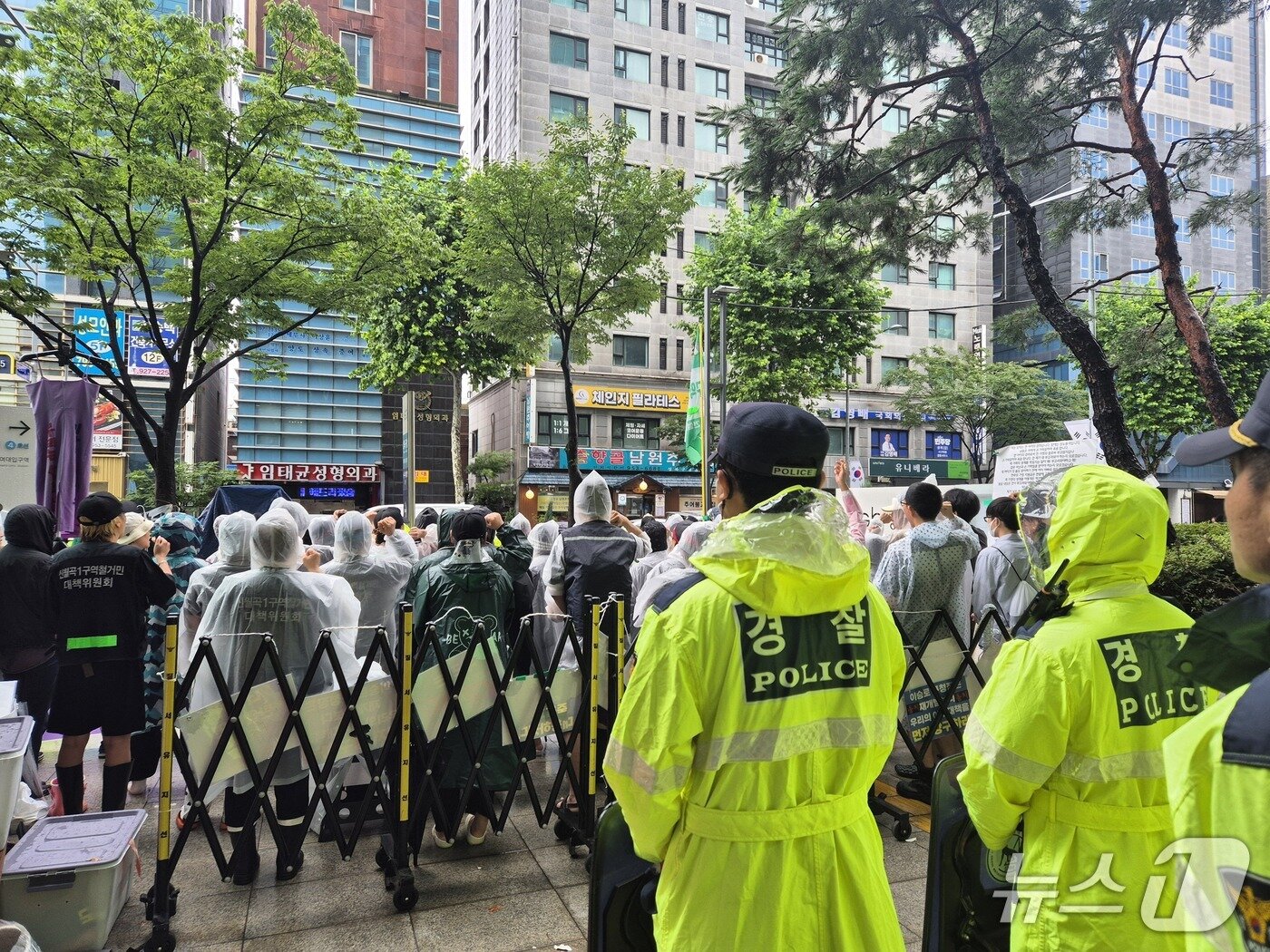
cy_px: 476
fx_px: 844
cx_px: 635
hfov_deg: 73.9
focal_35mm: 23
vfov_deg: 58.9
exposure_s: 1/180
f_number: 1.8
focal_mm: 5.4
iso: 40
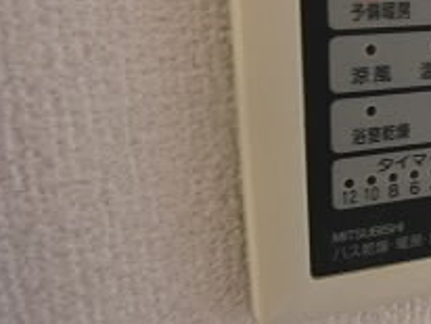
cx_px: 441
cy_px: 97
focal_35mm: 50
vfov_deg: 28.9
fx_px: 623
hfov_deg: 34.3
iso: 800
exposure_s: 1/13
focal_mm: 4.3
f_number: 3.2
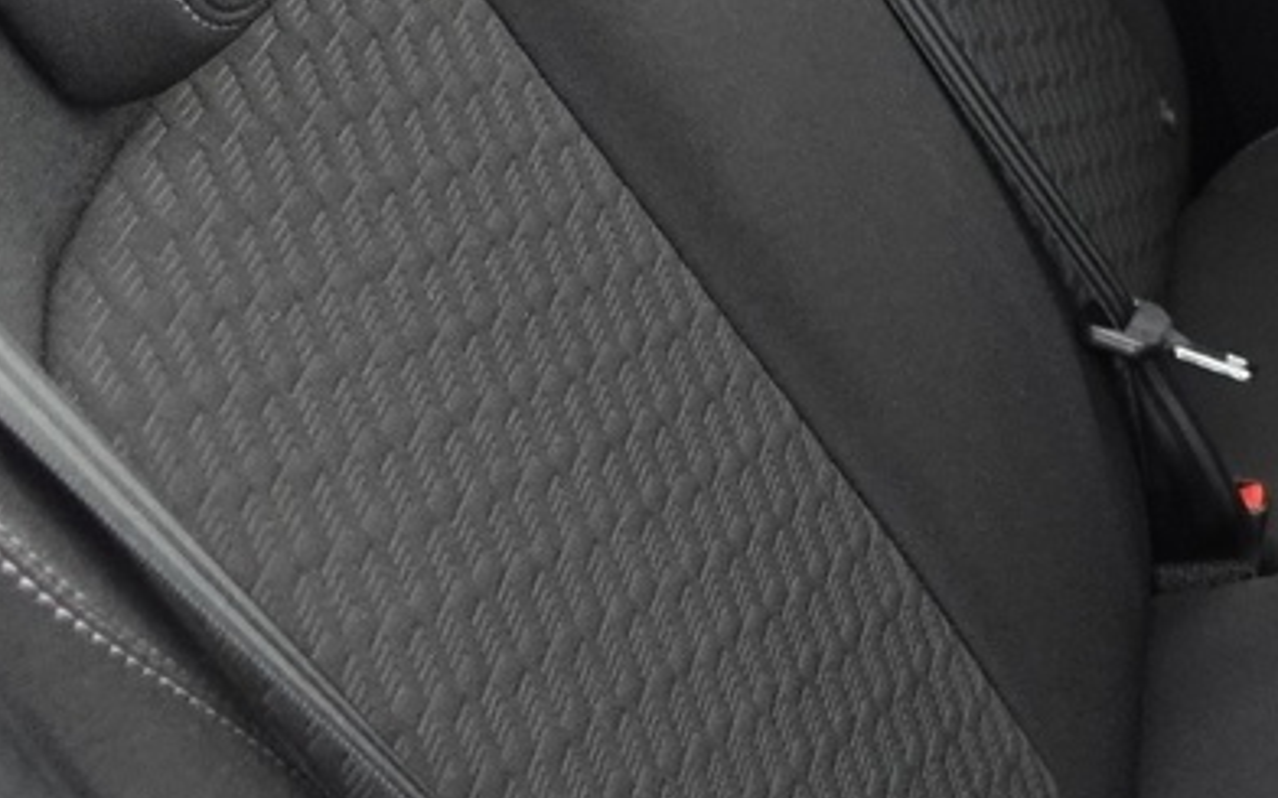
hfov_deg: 19.1
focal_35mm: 101
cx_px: 1630
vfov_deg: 12.9
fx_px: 3518
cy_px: 700
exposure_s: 1/13
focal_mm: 9.4
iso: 800
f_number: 1.8
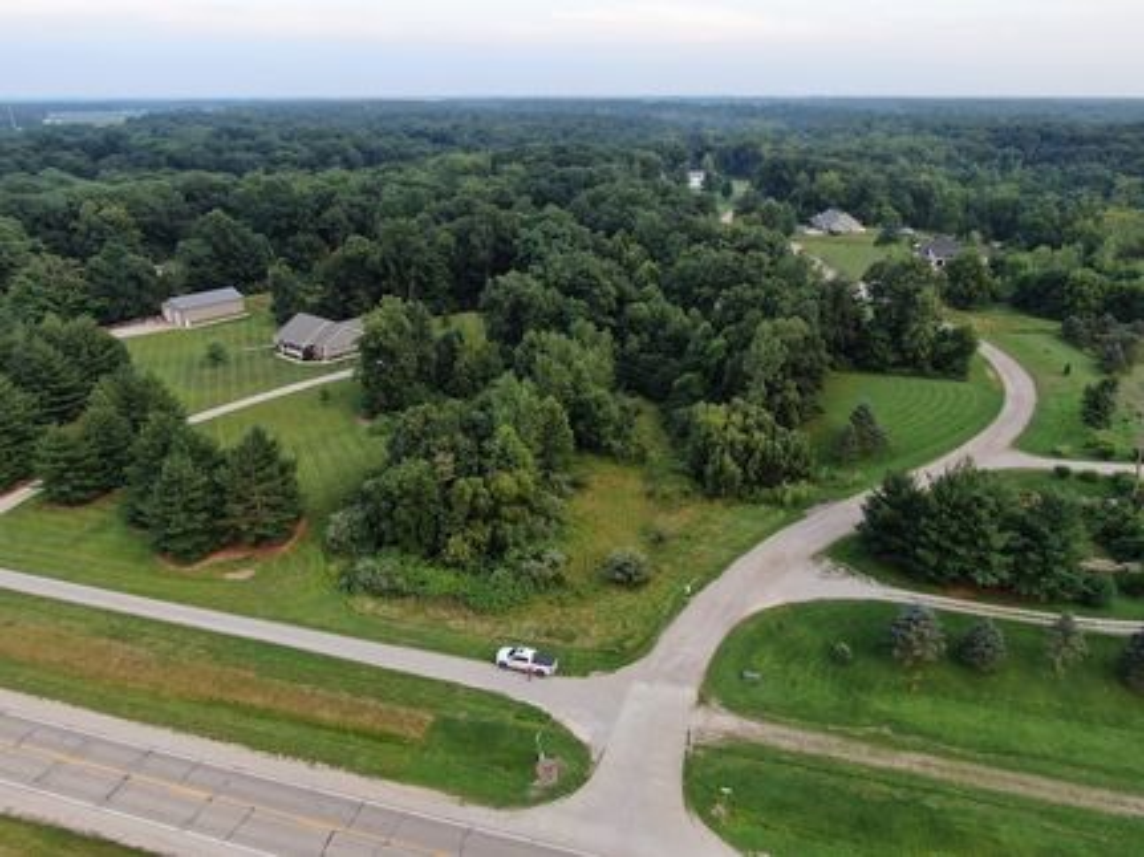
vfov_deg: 56.8
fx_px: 793
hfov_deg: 71.6
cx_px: 572
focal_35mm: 24
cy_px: 428
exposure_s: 1/60
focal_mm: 4.39
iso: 110
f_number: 2.8
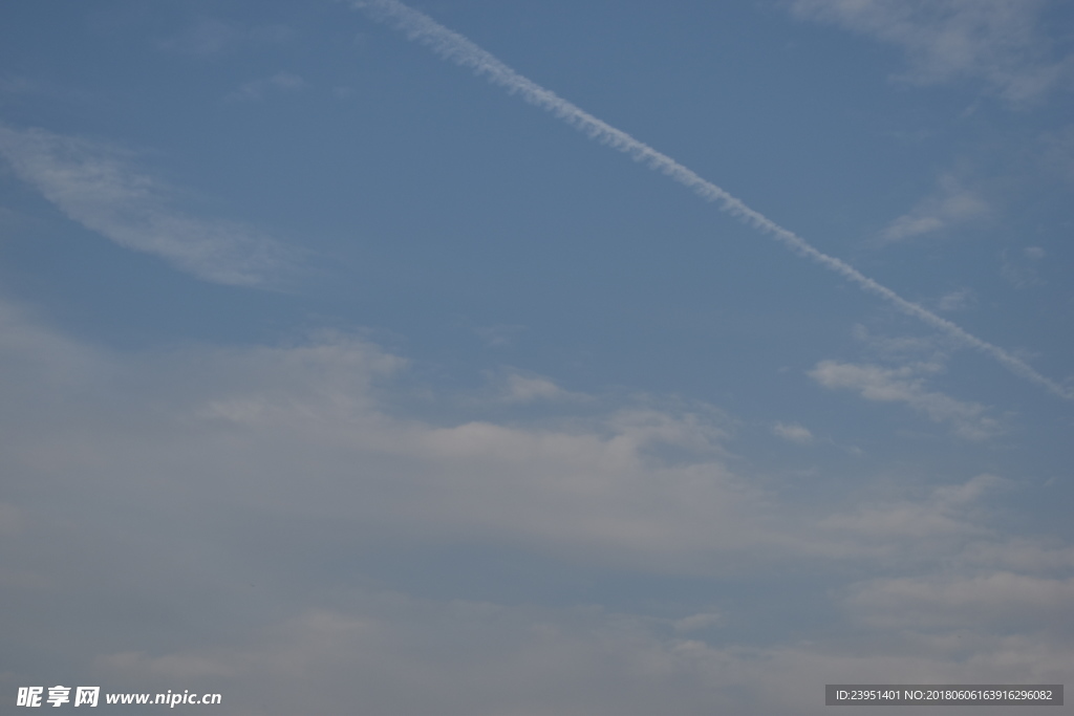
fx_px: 2148
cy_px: 358
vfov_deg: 18.9
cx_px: 537
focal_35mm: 72
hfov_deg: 28.1
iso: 125
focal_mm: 48
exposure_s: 1/1250
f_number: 5.6
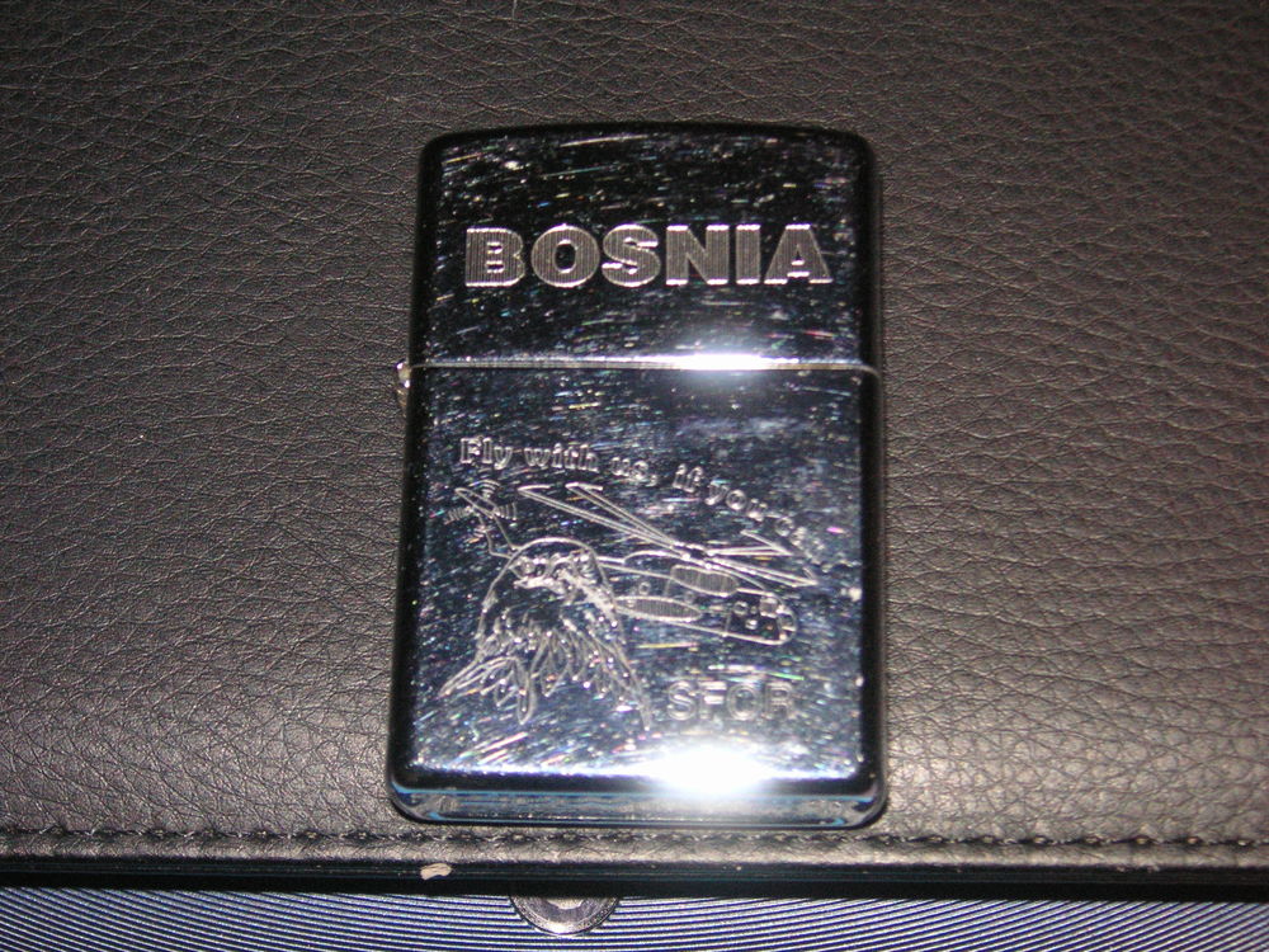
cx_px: 634
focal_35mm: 76
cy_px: 476
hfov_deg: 25.7
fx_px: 2786
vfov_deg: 19.4
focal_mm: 12.6
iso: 160
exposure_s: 1/90
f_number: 11
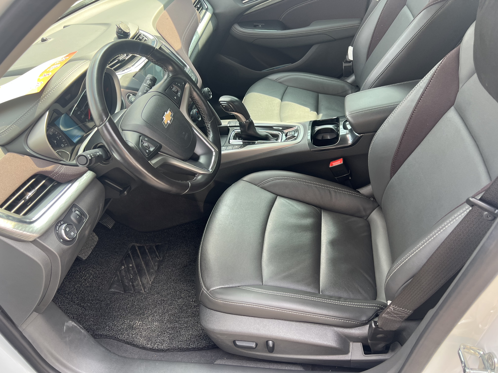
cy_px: 186
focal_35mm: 26
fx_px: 374
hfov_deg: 67.3
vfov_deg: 53.1
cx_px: 249
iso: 50
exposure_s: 1/171
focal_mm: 5.7
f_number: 1.5
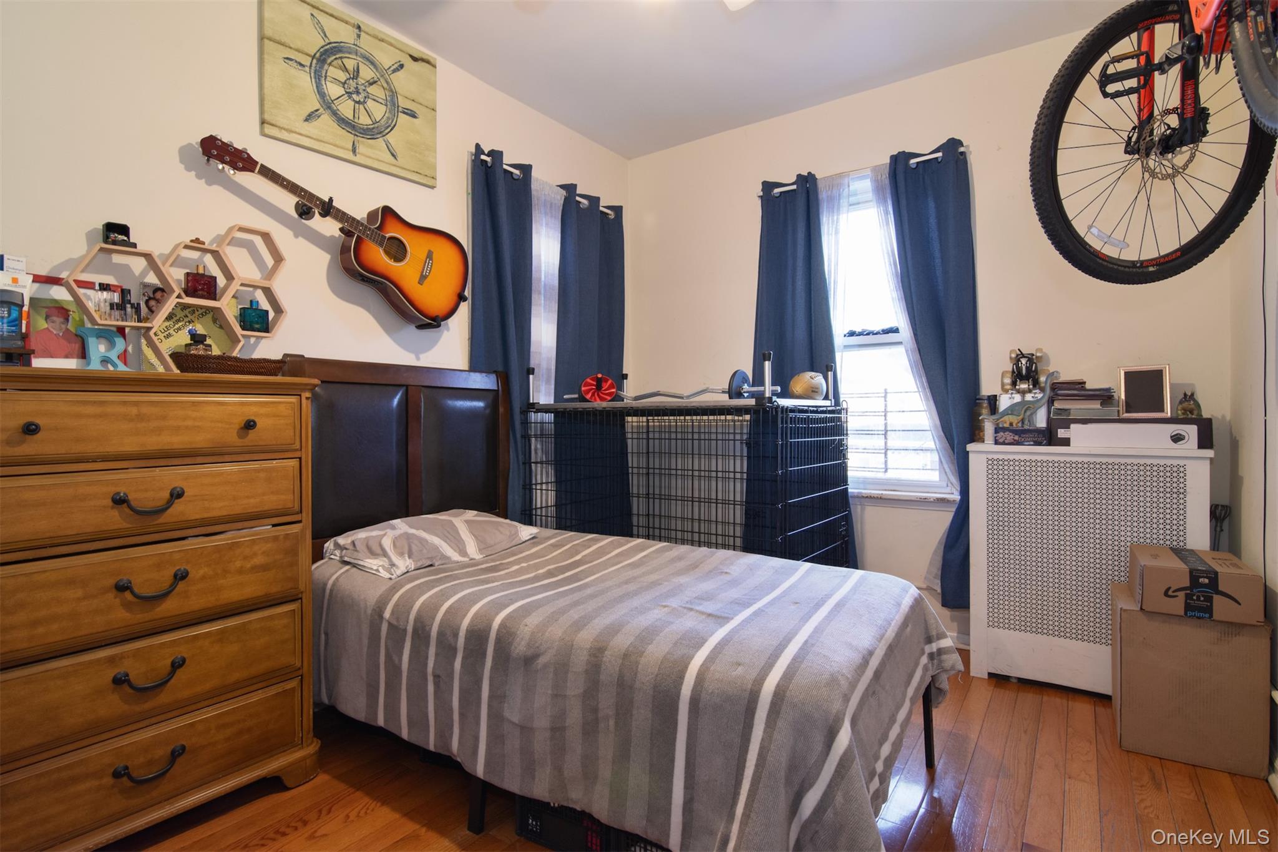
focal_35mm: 16
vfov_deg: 72.0
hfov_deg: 95.0
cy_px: 426
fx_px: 586
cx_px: 639
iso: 800
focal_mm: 11
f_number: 8
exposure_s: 1/20
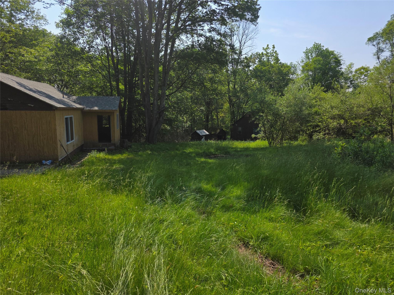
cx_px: 197
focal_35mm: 23
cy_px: 148
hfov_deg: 73.9
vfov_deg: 58.9
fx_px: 262
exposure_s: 1/4889
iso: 80
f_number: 1.7
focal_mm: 6.3
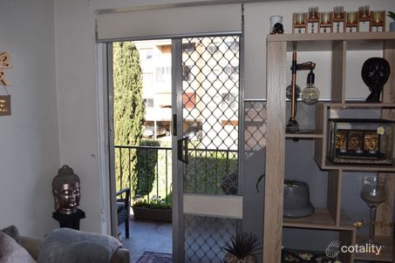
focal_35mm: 28
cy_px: 130
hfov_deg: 65.5
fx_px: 307
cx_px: 191
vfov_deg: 46.4
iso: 200
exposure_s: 1/200
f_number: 5
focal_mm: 18
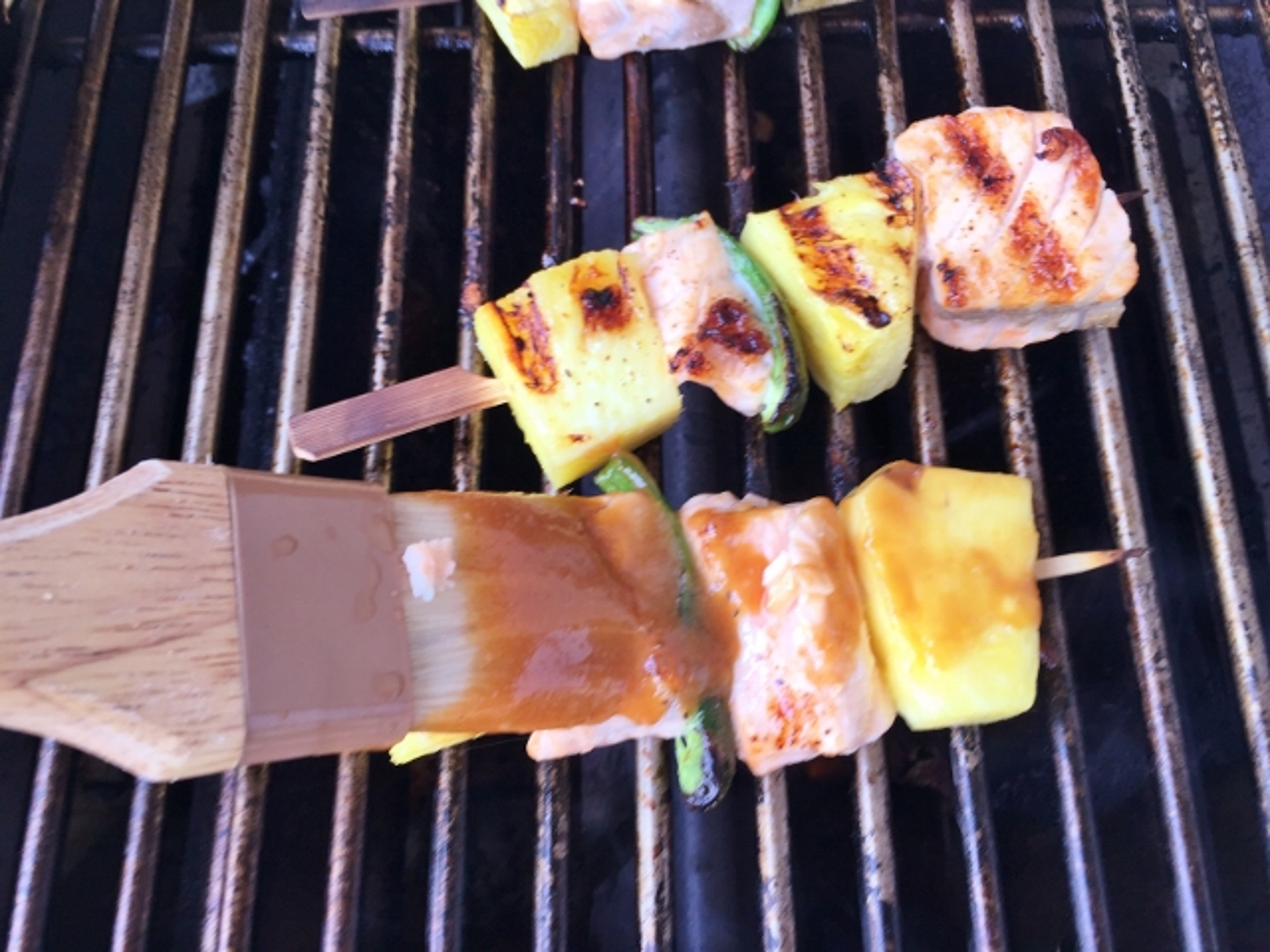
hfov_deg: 61.7
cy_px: 476
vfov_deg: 48.2
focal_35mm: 29
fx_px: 1064
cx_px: 635
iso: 32
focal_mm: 4.15
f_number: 2.2
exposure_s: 1/60
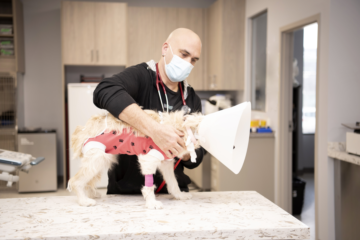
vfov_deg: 26.0
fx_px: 520
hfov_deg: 38.2
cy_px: 120
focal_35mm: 52
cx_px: 180
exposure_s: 1/60
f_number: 2.8
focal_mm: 52
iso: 320
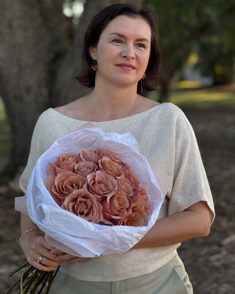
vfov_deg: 23.6
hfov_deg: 18.9
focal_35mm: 81
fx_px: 704
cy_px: 136
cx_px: 118
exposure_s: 1/99
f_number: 2.8
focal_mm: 9
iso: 64
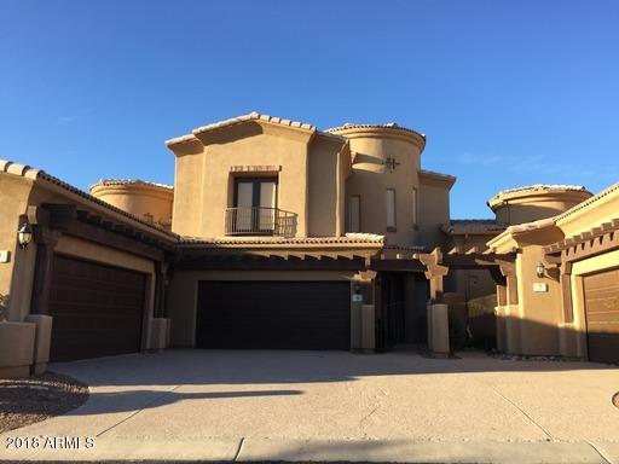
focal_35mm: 29
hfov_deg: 61.7
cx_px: 310
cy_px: 232
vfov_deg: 48.2
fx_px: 519
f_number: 2.2
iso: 32
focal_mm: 4.15
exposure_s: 1/628
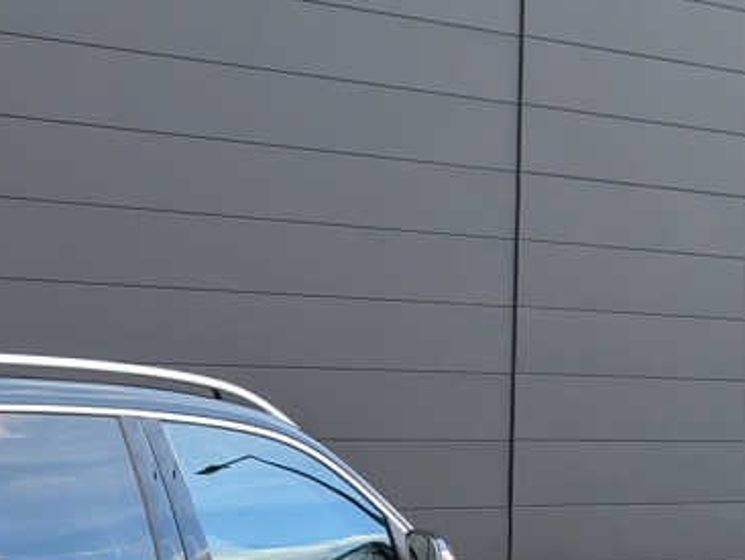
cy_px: 609
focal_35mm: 107
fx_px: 2304
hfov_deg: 17.8
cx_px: -55
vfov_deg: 13.6
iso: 79
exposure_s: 1/409
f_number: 1.68
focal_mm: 6.9
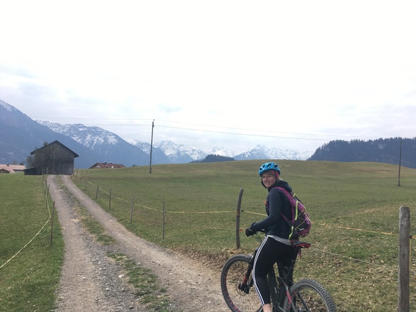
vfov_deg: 48.2
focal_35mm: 29
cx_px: 208
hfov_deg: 61.7
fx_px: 348
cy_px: 156
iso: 25
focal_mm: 4.15
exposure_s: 1/999
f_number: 2.2
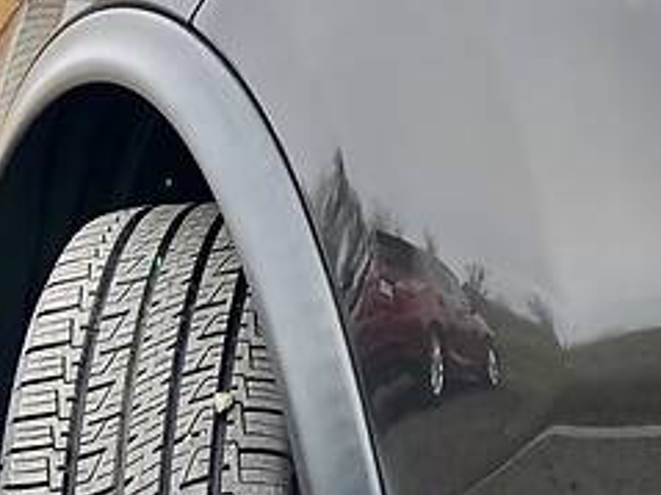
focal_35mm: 174
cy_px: 202
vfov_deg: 8.5
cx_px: 443
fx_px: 3321
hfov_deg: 11.4
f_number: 2.4
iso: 16
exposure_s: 1/192
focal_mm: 6
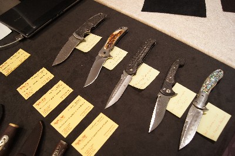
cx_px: 118
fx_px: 176
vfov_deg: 47.9
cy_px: 78
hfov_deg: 67.4
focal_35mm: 27
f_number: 5
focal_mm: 18
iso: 800
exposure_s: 1/30
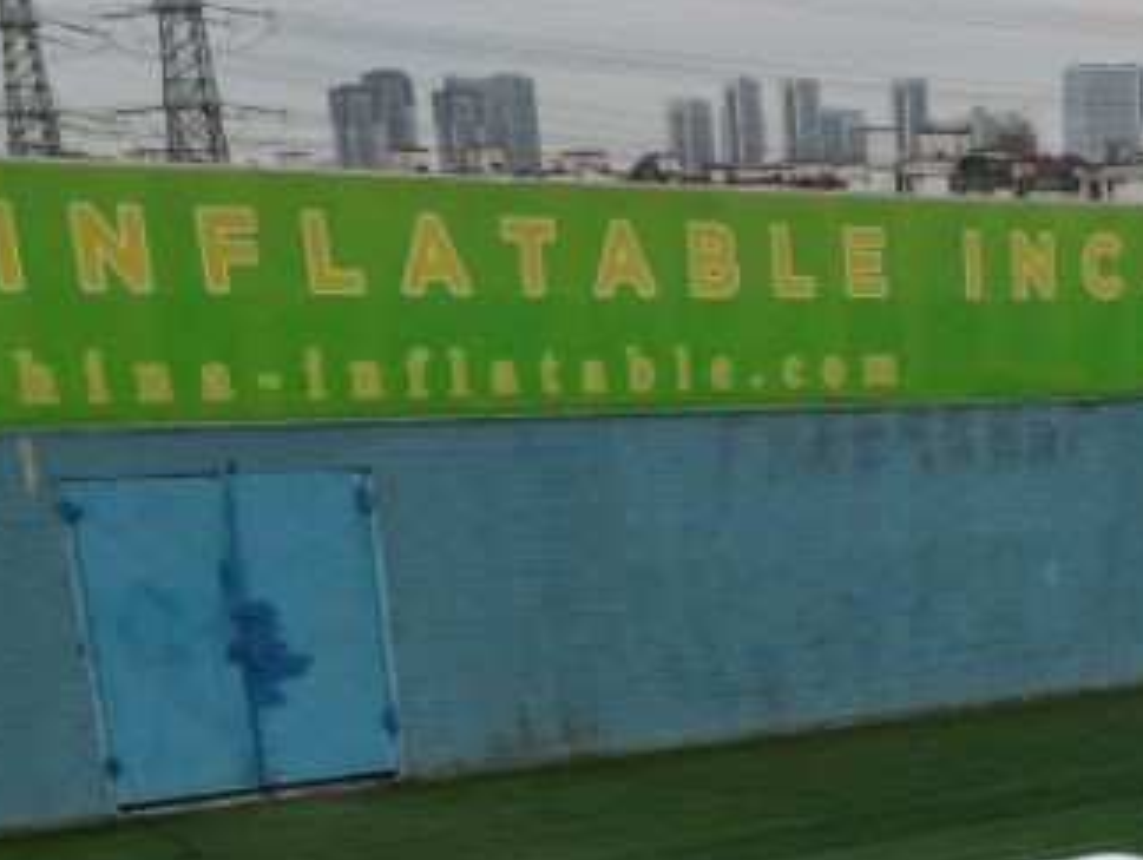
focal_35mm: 76
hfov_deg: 24.3
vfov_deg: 17.3
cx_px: 1193
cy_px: 1324
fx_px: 2512
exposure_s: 1/3000
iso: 120
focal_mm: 6.72
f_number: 1.7
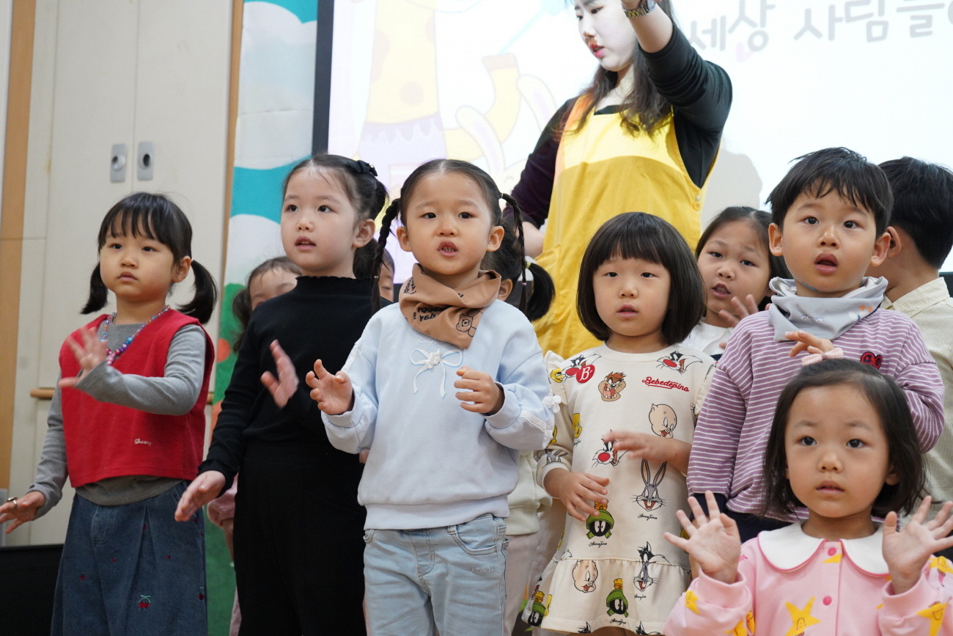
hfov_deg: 33.4
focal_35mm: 60
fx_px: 1588
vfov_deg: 22.6
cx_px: 476
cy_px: 318
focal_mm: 60
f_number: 5.6
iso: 2500
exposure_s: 1/100
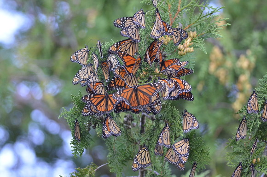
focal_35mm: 450
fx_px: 3330
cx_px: 134
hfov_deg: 4.6
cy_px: 88
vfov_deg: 3.0
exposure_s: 1/400
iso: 1600
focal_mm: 300
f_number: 4
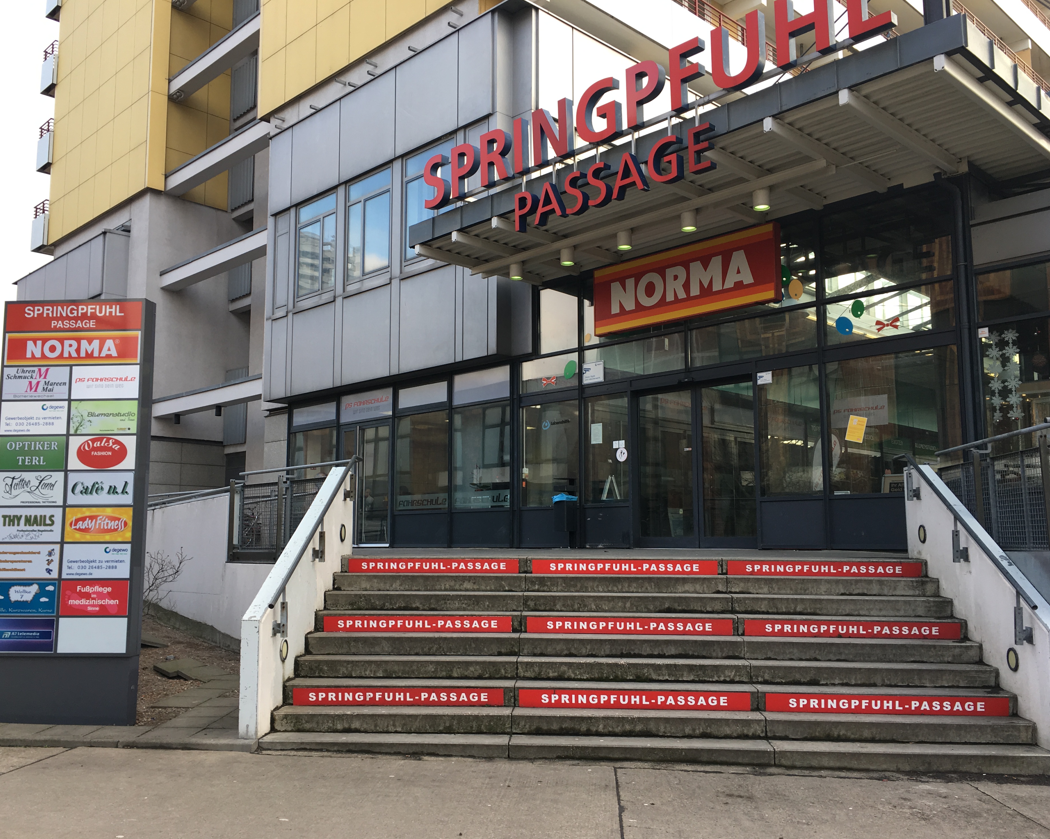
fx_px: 963
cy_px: 426
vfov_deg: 47.1
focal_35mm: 31
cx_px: 507
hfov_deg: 57.2
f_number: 2.2
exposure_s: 1/161
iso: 25
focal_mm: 4.15
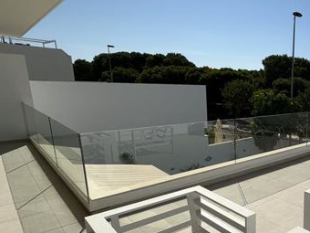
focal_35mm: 29
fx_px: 260
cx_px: 289
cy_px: 145
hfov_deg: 52.6
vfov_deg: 47.8
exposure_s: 1/5051
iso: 50
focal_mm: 2.22
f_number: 2.2
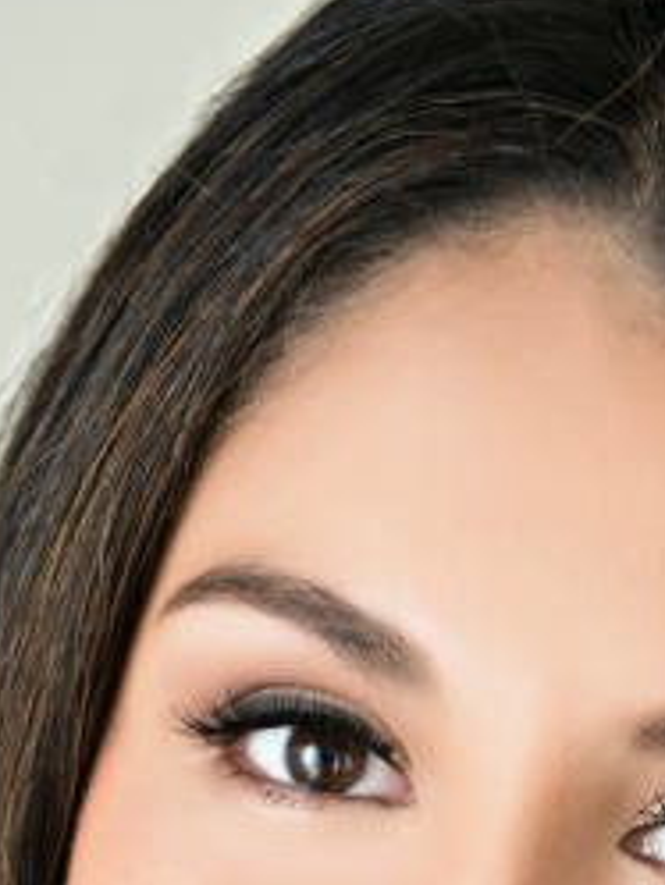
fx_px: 5682
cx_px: 466
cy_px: 1596
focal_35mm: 222
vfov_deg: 8.6
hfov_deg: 6.7
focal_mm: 60
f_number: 4.5
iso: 800
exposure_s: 1/125
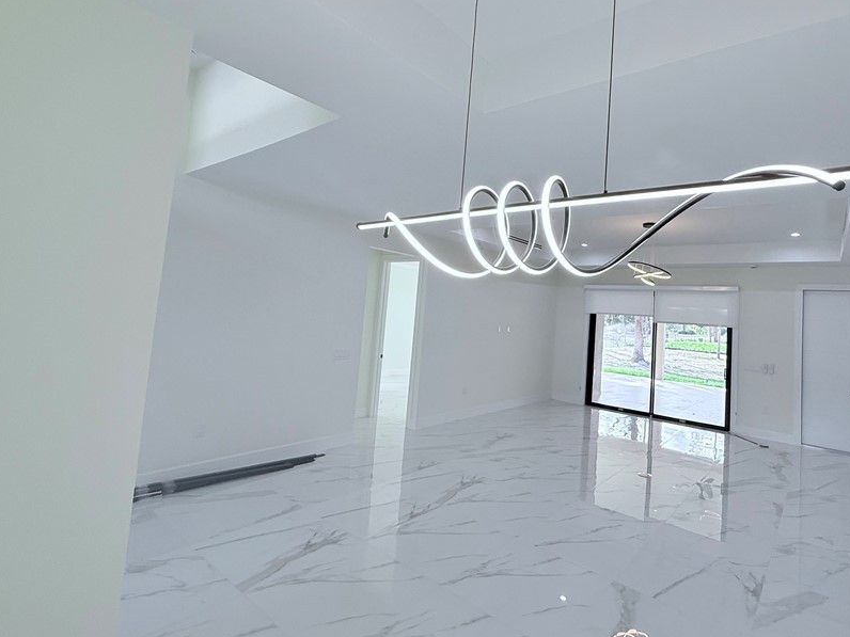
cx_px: 522
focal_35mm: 18
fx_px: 442
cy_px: 280
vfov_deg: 71.3
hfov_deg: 86.3
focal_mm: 2.22
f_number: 2.2
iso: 64
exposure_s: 1/163
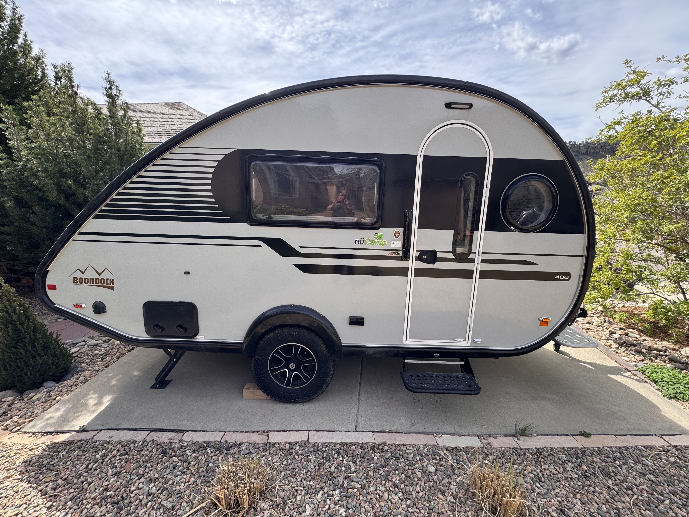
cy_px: 258
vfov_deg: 85.7
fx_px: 279
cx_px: 344
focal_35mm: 14
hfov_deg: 102.1
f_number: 2.2
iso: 40
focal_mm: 2.22
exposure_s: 1/405
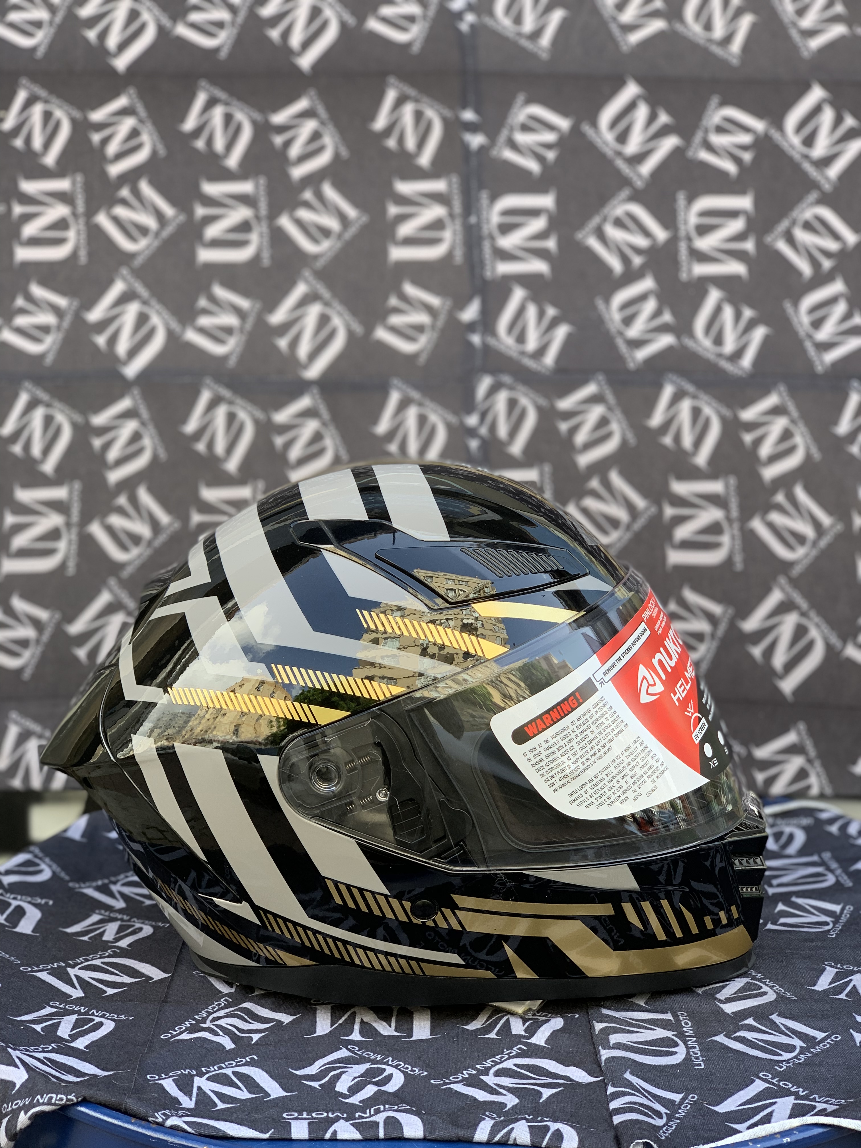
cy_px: 574
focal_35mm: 52
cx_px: 430
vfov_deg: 36.8
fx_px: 1725
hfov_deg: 28.0
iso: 32
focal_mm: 6
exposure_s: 1/122
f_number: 2.4
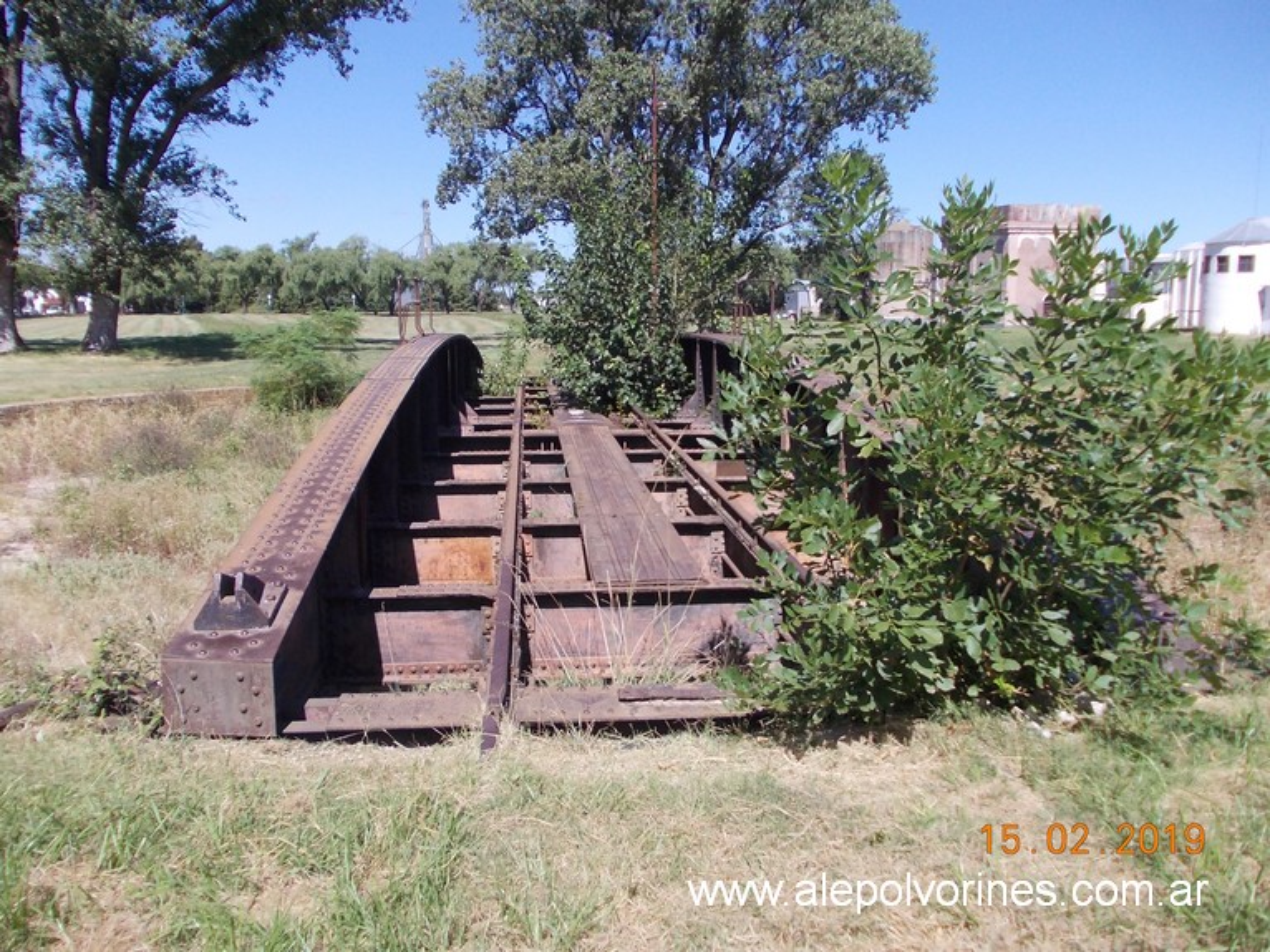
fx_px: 1027
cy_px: 476
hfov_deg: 63.5
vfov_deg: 49.7
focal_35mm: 28
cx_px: 635
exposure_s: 1/250
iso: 80
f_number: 5.4
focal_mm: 4
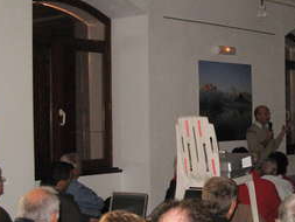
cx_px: 243
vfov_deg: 16.4
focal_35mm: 90
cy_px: 122
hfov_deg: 21.5
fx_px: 767
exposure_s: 1/114
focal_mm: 6.3
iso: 400
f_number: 2.9
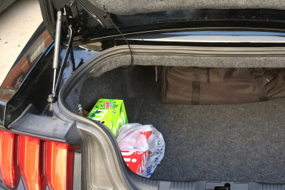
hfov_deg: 38.2
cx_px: 227
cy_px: 38
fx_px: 396
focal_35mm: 50
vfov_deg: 26.5
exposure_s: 1/30
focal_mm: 4.15
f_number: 2.2
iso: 160
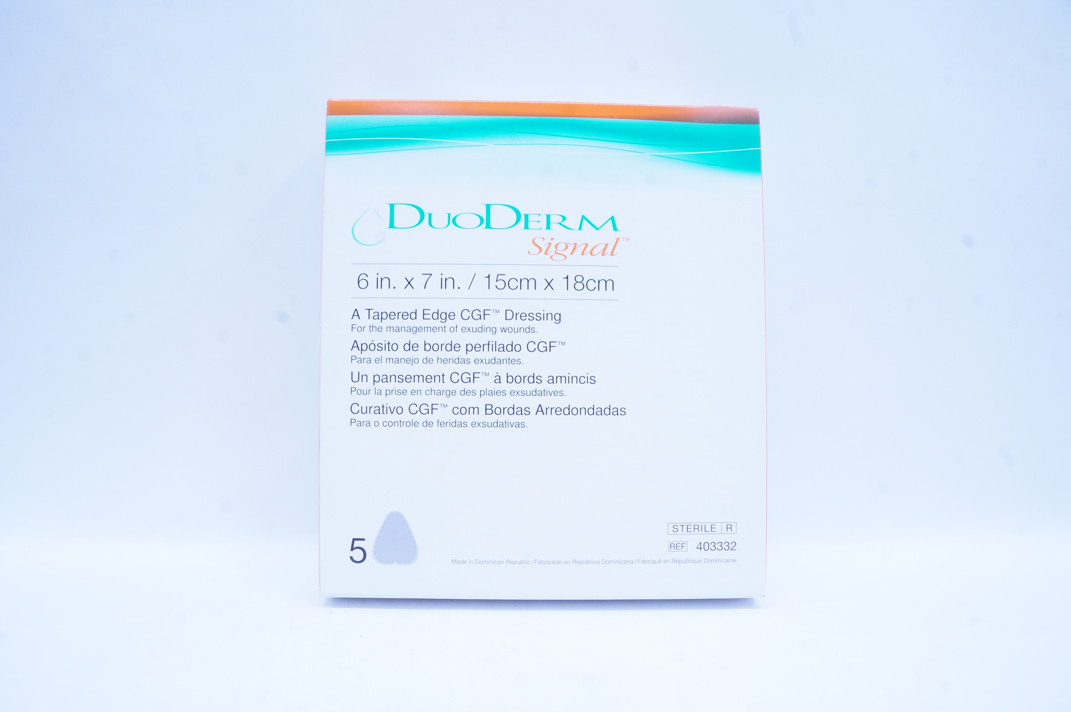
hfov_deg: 67.4
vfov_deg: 47.8
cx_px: 536
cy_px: 356
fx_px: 802
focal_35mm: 27
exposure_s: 1/10
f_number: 14
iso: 400
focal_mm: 18
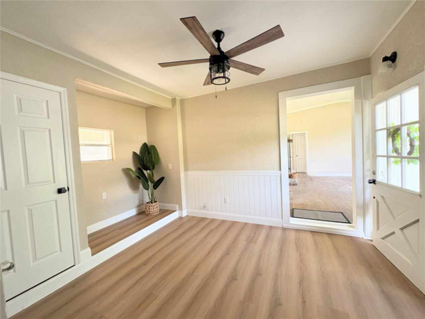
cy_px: 160
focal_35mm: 14
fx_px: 172
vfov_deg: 85.7
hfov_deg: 102.1
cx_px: 212
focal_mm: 2.22
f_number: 2.2
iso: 160
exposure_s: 1/99
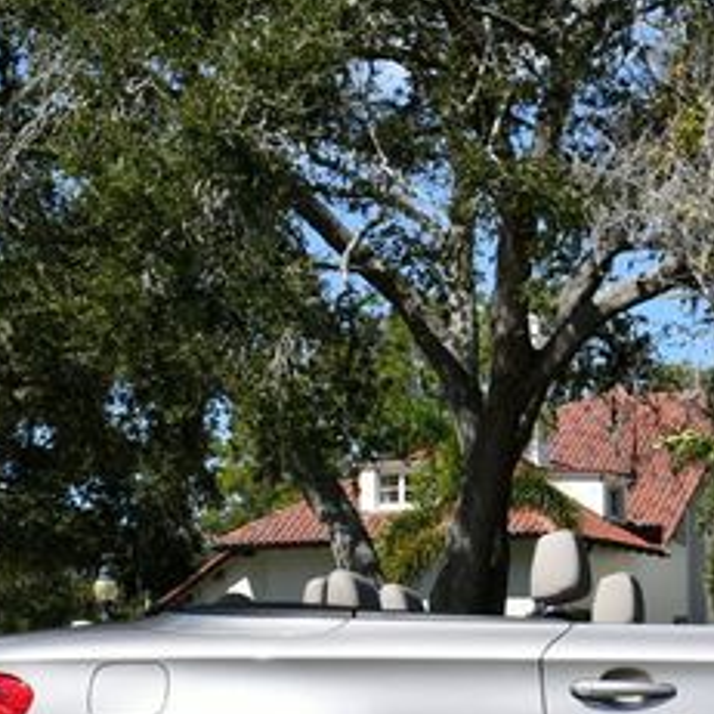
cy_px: 491
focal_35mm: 99
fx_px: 2310
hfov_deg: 17.0
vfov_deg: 17.5
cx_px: 794
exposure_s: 1/320
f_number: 9
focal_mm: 21
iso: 100
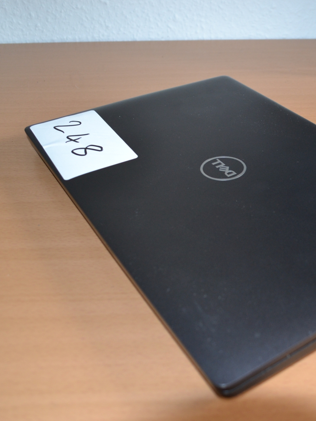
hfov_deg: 34.7
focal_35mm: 40
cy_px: 211
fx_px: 487
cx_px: 261
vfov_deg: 46.8
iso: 450
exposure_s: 1/60
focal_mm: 18
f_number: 3.5
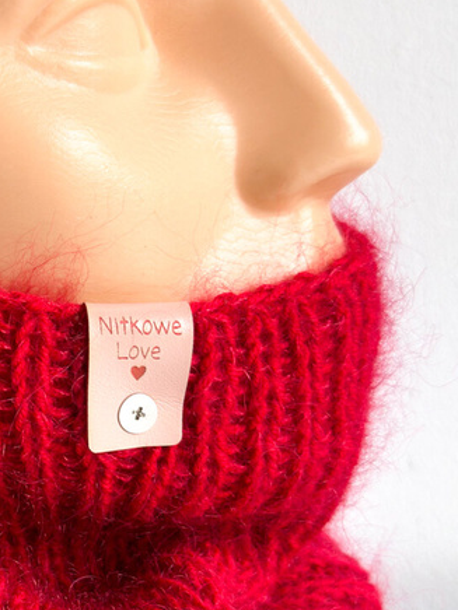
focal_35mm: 66
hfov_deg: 21.1
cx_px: -55
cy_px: 365
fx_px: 1164
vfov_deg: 29.3
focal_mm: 6.86
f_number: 1.8
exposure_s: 1/120
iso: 125
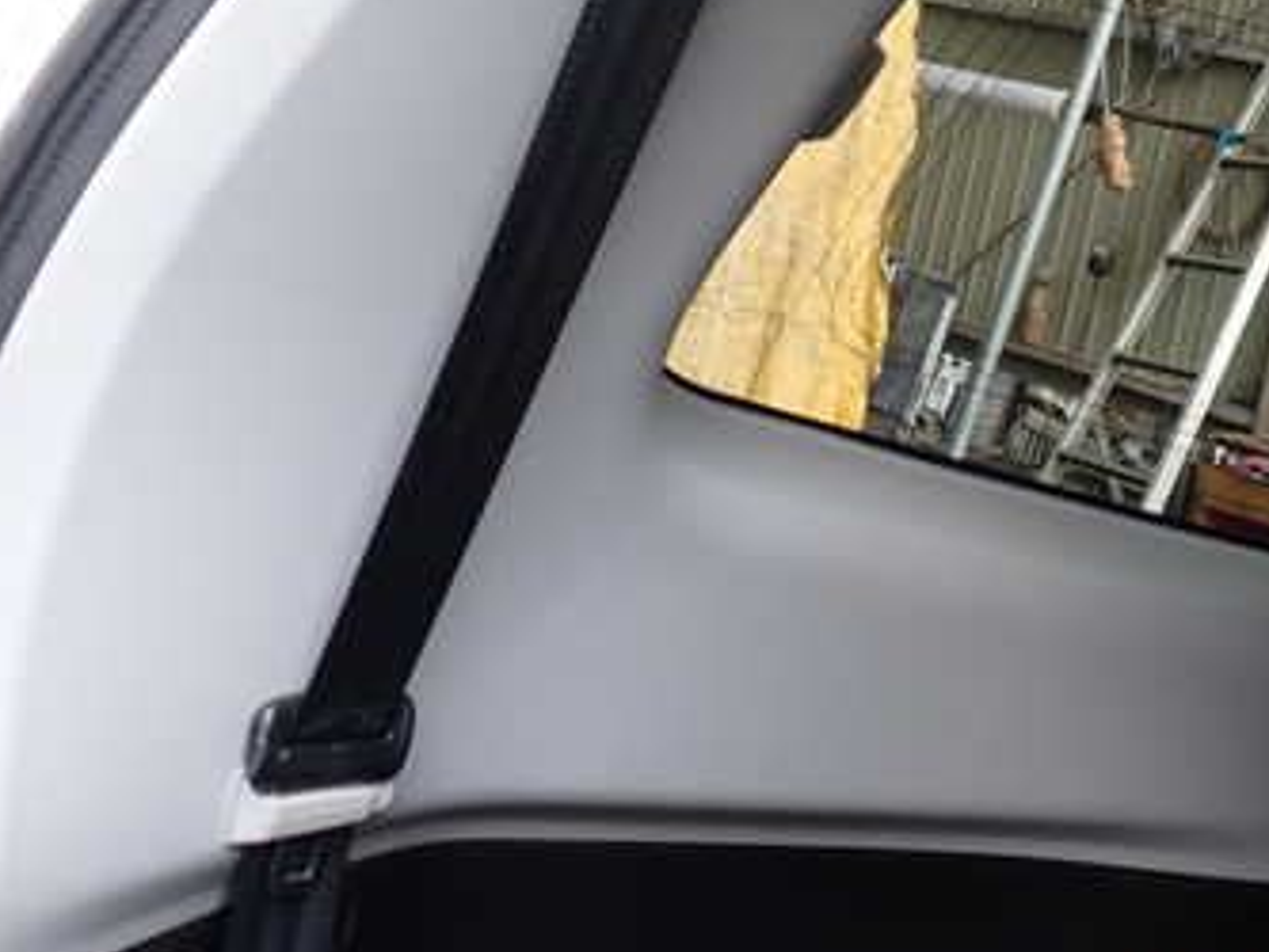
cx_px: 865
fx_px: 1980
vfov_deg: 26.7
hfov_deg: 35.1
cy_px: 225
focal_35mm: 54
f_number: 2.3
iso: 100
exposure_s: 1/80
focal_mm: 5.4
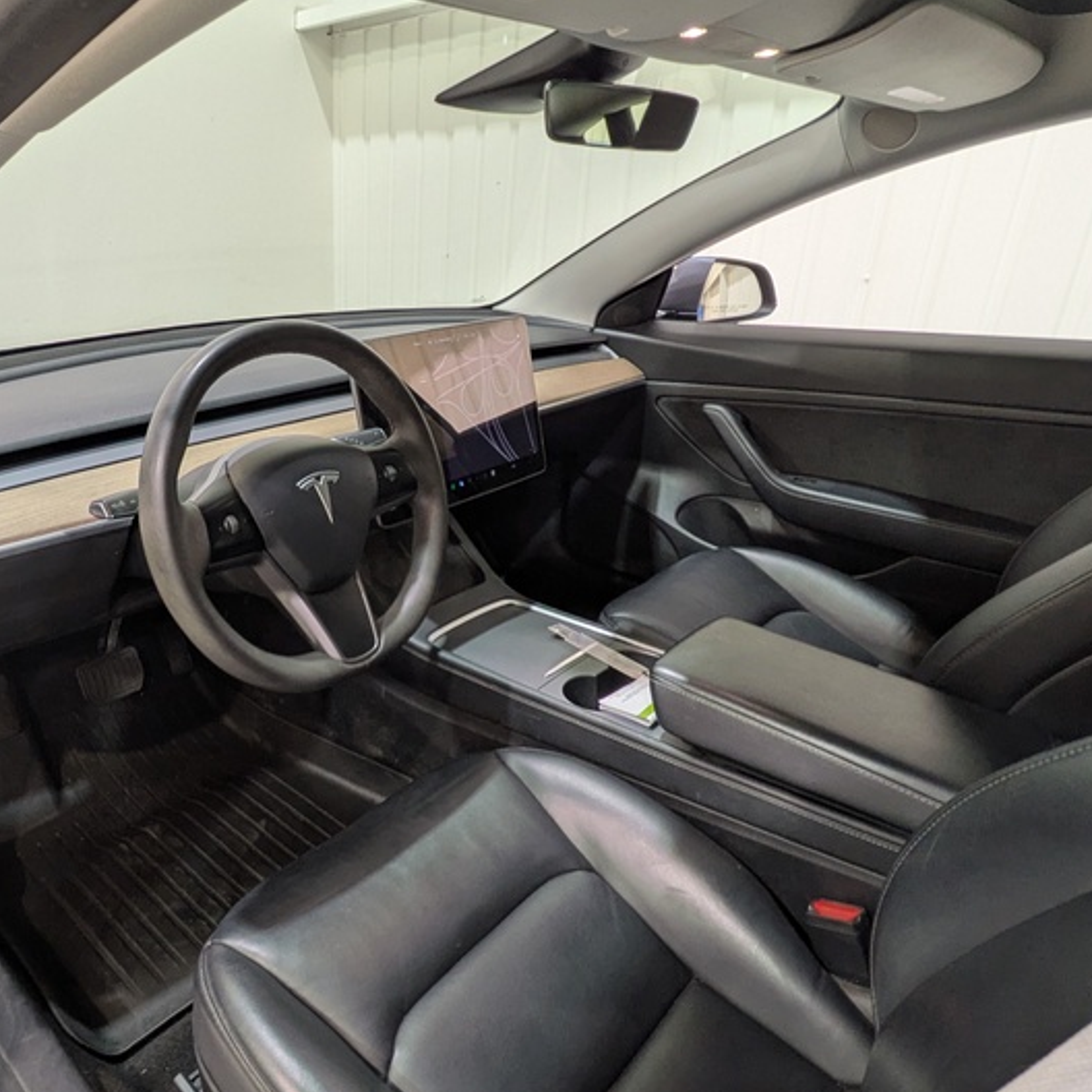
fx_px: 857
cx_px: 343
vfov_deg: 65.0
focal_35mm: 24
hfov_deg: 63.0
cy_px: 560
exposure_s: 1/33.3
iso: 91
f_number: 2.2
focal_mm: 1.83
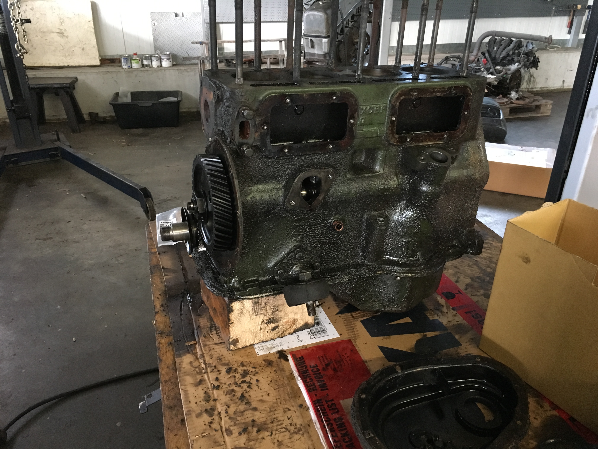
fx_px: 501
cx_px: 299
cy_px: 224
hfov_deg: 61.7
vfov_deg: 48.2
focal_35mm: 29
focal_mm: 4.15
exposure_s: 1/17
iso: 200
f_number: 2.2
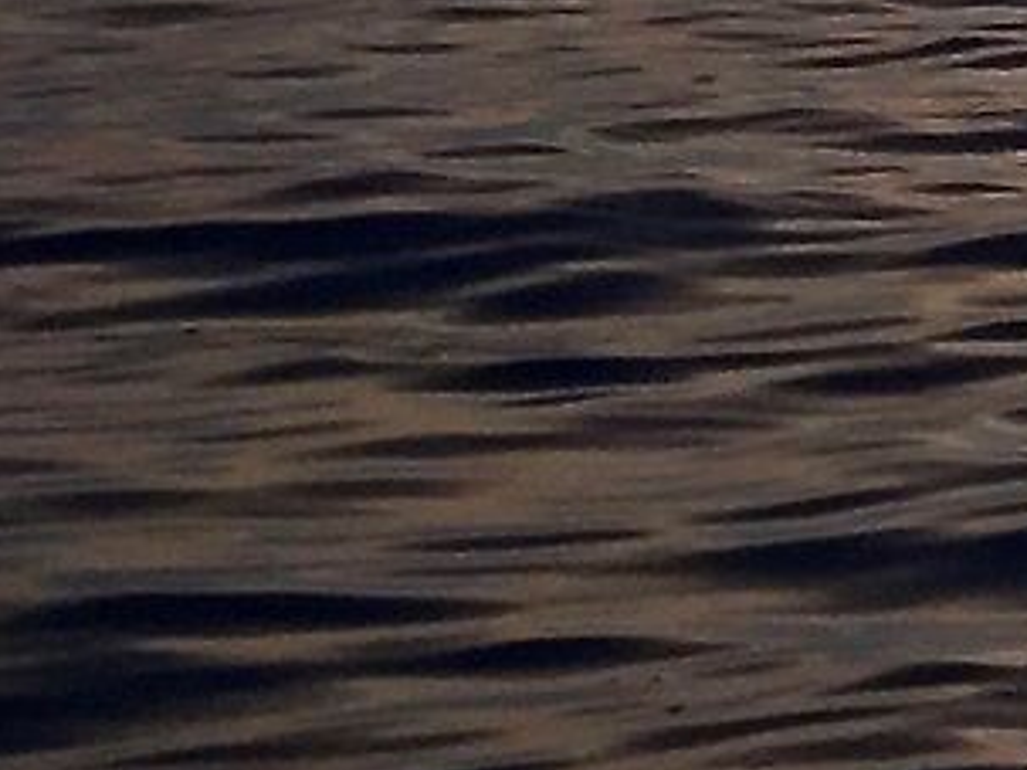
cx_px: 3783
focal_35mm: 230
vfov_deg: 6.2
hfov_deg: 7.0
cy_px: -974
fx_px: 6821
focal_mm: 4.15
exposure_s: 1/100
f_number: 2.2
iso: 32
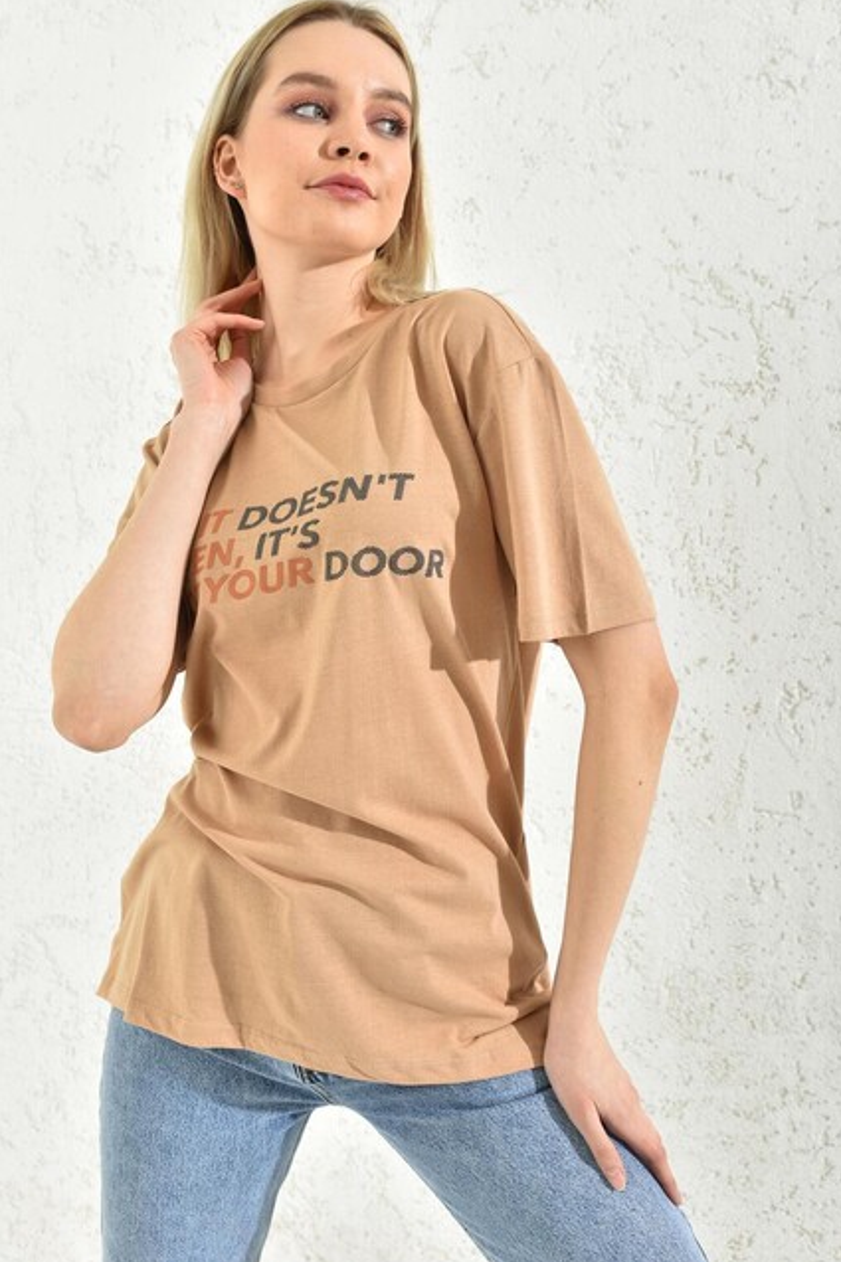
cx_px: 364
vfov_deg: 48.3
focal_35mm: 40
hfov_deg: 33.3
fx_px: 1402
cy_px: 546
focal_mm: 34
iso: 100
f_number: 7.1
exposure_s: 1/160
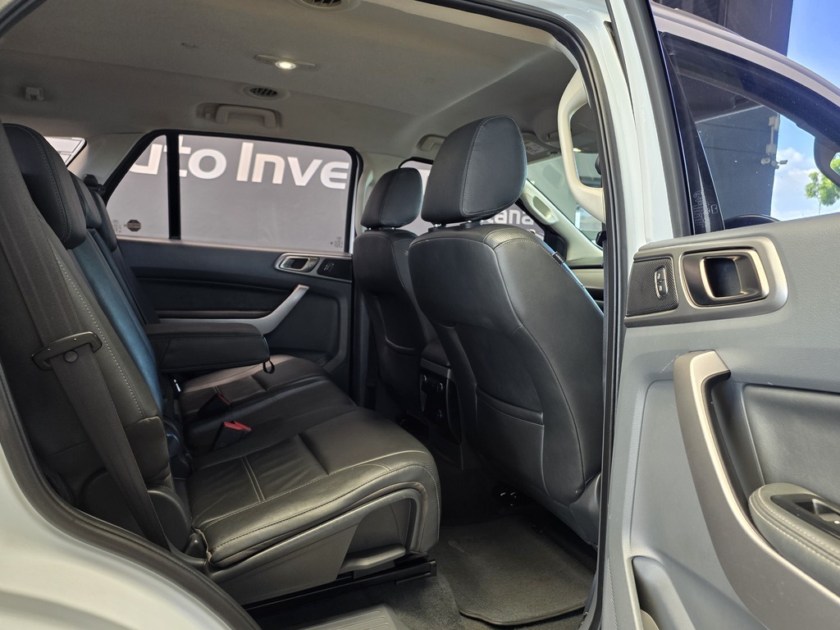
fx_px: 558
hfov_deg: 73.9
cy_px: 315
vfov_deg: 58.9
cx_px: 420
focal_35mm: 23
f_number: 1.7
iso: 200
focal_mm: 6.25
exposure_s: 1/180
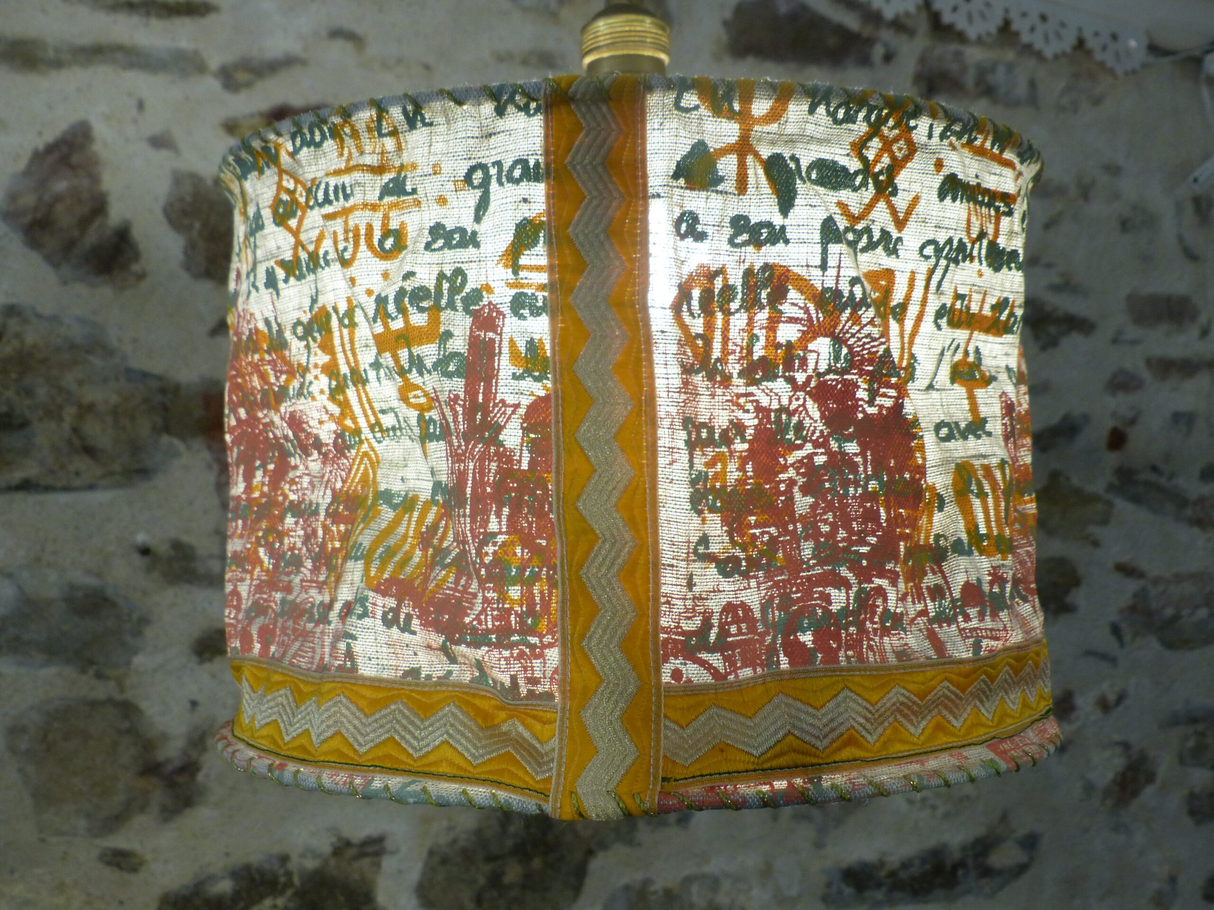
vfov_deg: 37.7
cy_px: 455
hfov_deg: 49.0
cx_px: 607
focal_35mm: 38
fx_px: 1333
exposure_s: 1/60
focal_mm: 6.8
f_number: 2.8
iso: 250
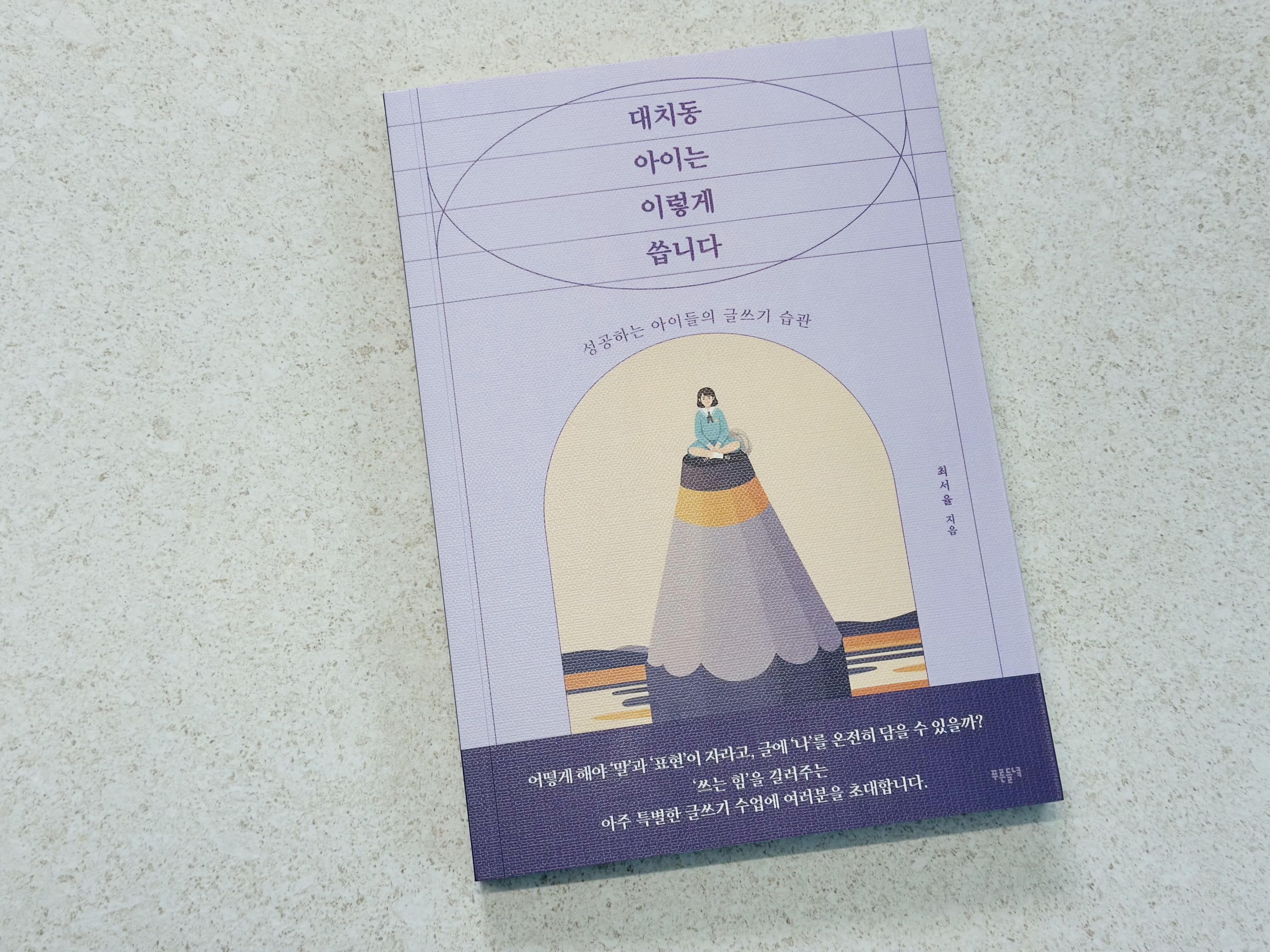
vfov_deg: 30.3
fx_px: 1761
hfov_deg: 39.7
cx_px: 635
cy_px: 476
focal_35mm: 48
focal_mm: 6.86
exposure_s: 1/120
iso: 64
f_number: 1.78
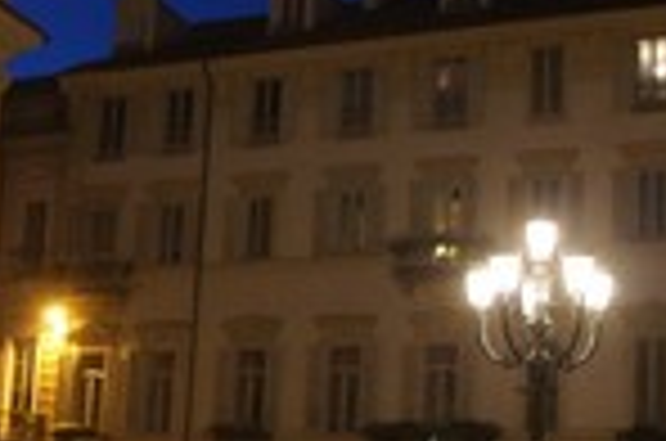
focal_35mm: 84
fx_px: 1551
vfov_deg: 16.1
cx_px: 153
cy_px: 328
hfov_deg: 23.9
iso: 1600
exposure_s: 1/40
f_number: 3.5
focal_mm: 18
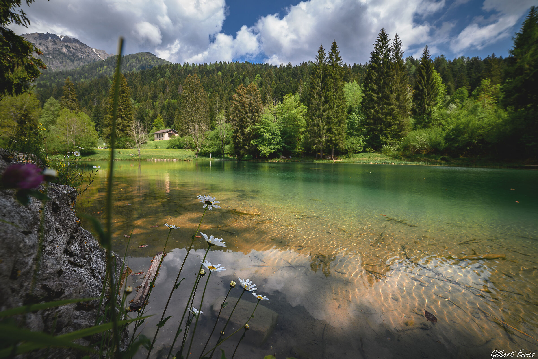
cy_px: 180
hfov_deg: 104.3
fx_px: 209
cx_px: 269
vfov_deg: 81.2
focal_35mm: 14
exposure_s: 1/160
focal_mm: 14
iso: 100
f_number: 8
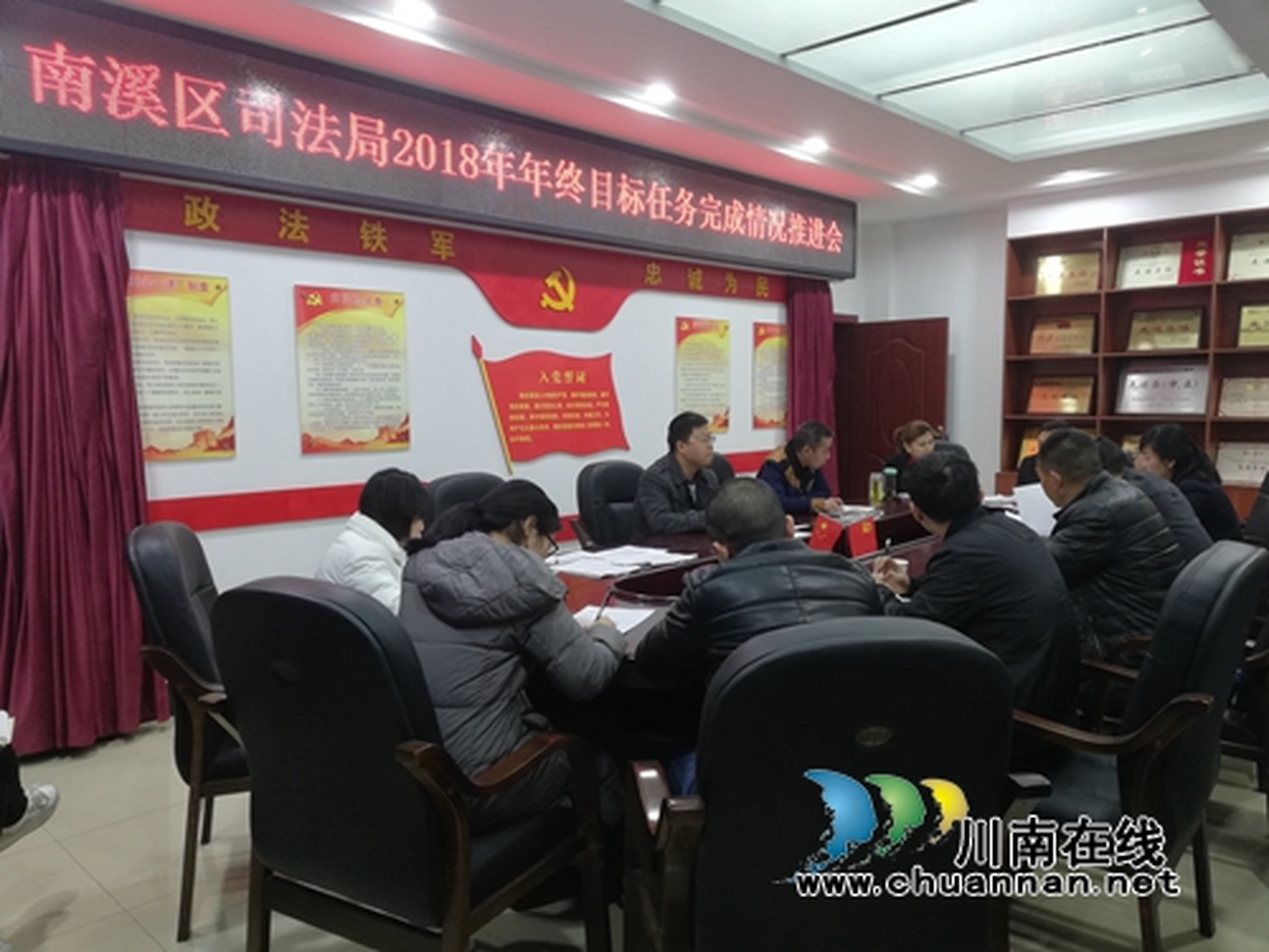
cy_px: 476
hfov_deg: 65.3
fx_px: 990
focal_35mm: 27
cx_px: 634
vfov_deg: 51.4
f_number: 2.2
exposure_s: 1/33.3
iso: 160
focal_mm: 3.81
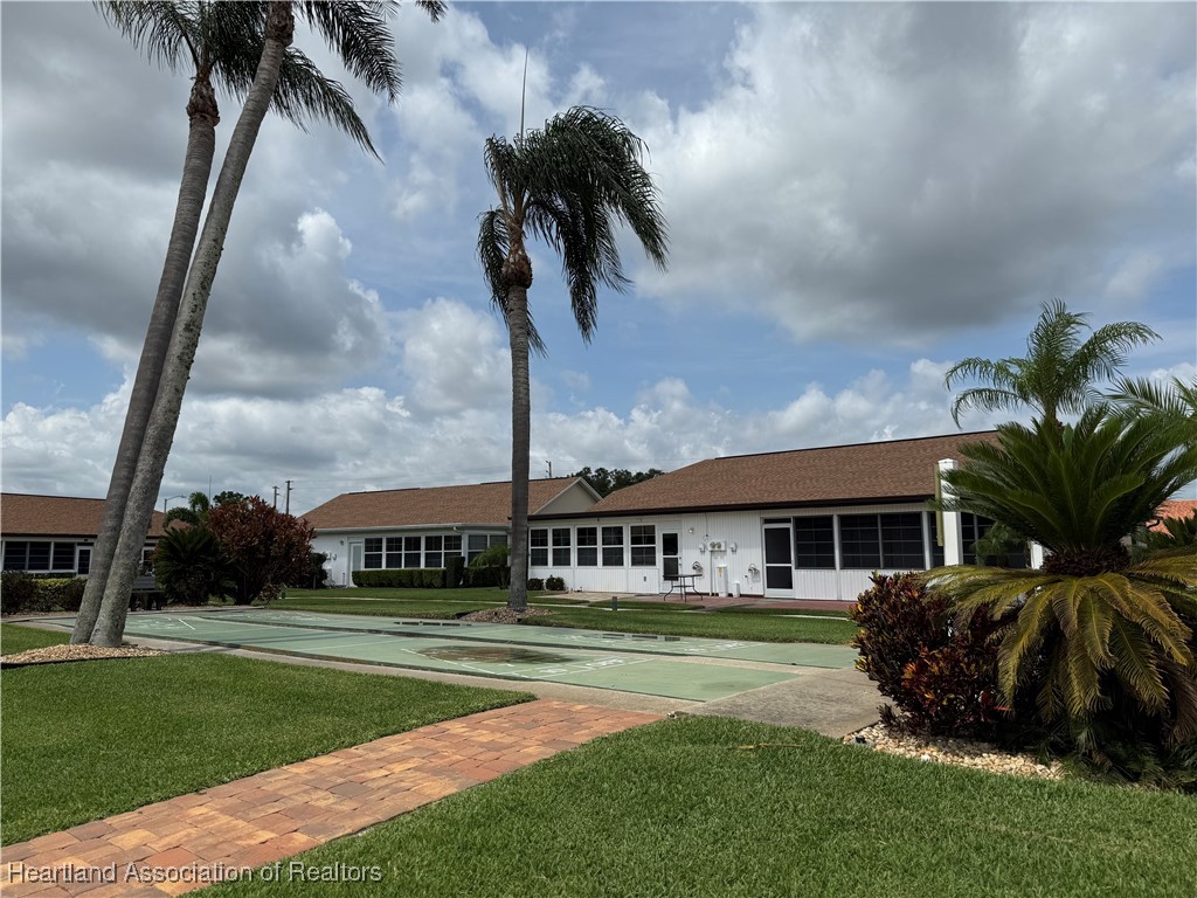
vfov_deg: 56.8
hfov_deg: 71.6
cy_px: 449
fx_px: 830
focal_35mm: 24
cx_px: 598
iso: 80
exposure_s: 1/10309
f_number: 1.78
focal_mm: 6.76
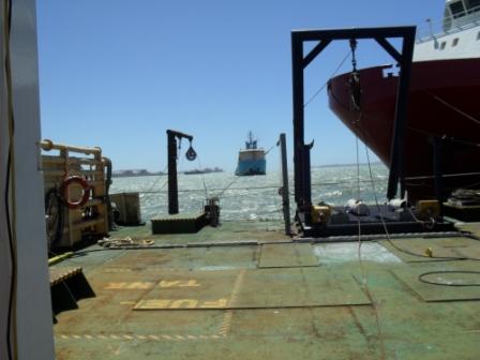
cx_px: 240
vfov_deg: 40.7
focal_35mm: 35
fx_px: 485
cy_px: 180
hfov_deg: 52.6
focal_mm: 6.3
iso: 100
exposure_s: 1/350
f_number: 8.4
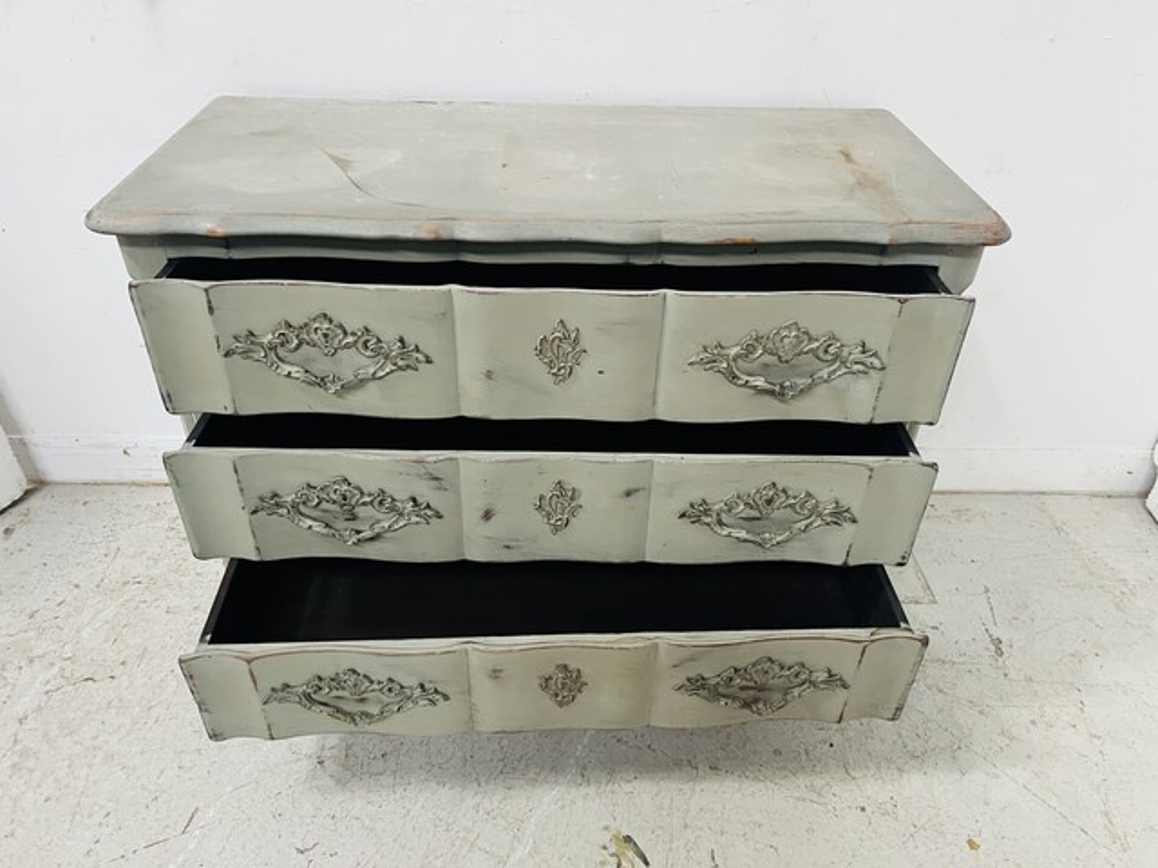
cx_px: 579
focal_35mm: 26
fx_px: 870
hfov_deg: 67.3
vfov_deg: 53.1
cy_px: 434
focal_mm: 5.7
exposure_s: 1/58
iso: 500
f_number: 1.5
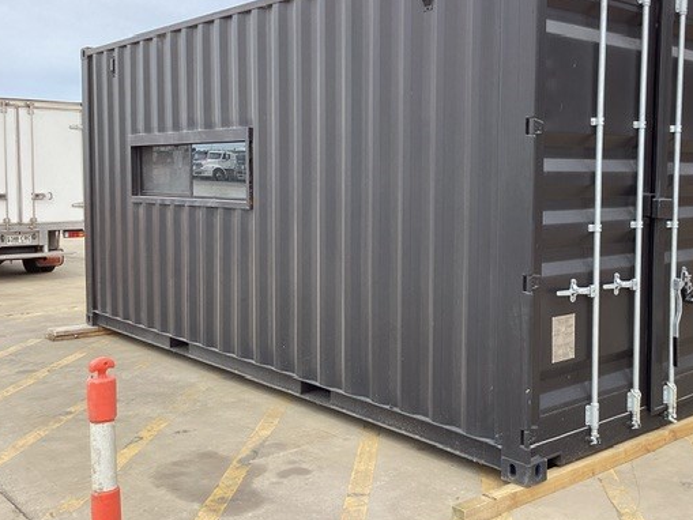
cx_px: 417
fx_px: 781
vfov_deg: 36.8
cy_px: 231
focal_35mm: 39
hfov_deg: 47.6
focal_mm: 3.3
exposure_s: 1/500
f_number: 2.4
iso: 25
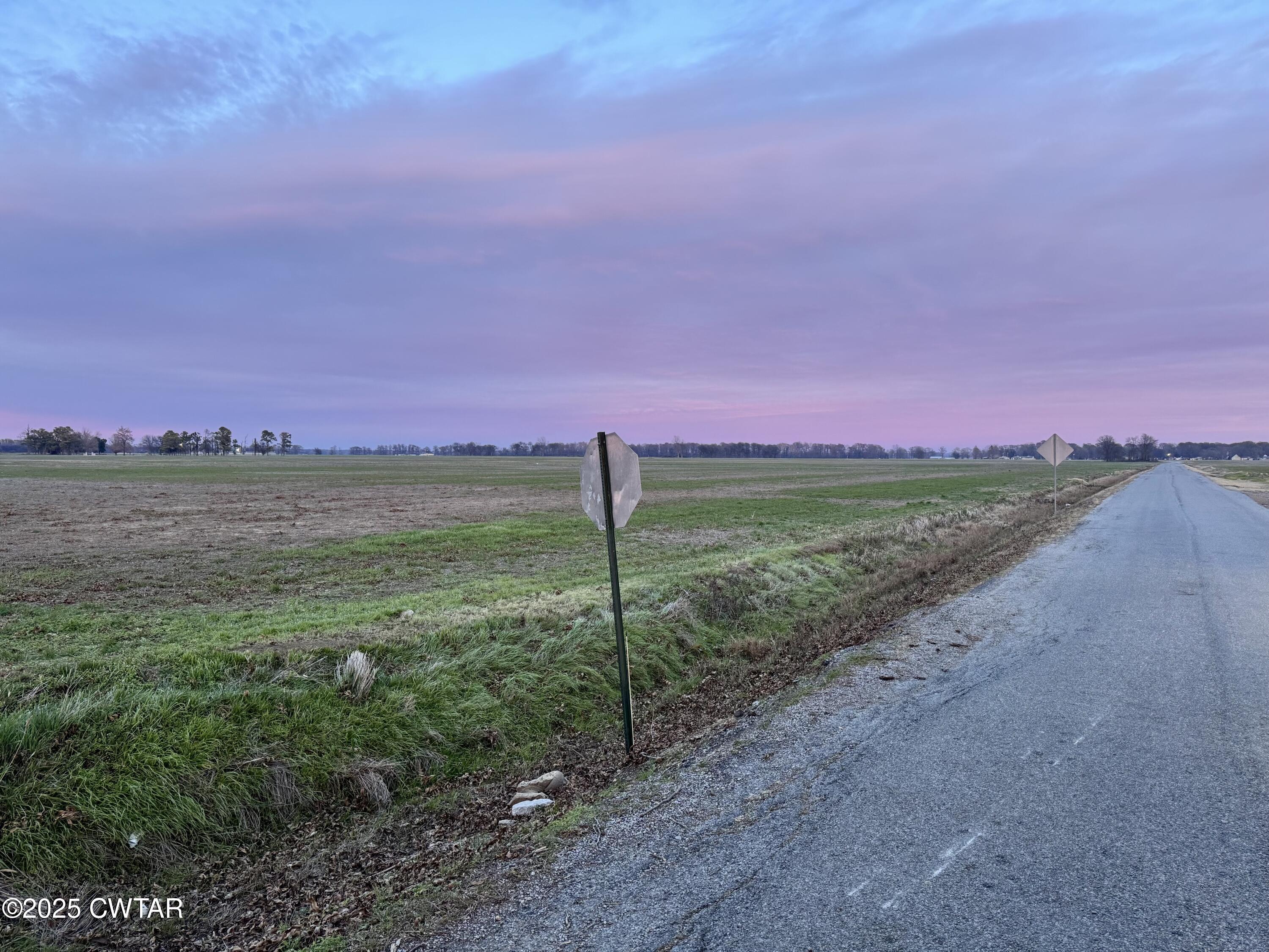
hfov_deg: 71.6
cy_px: 476
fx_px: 880
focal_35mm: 24
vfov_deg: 56.8
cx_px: 634
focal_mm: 6.76
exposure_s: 1/121
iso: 200
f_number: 1.78
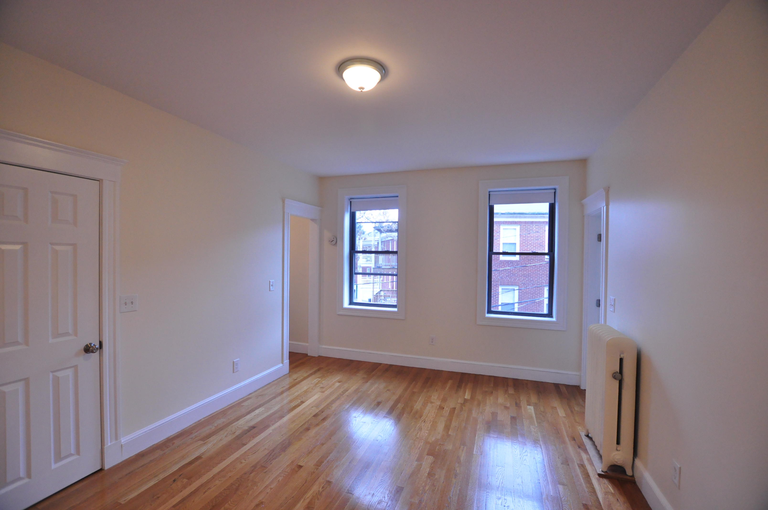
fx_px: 320
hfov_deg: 100.5
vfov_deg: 77.2
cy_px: 255
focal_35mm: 15
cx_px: 384
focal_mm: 10
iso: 1000
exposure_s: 1/125
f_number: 4.5
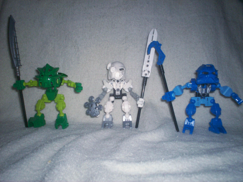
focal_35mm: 36
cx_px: 122
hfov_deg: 51.4
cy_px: 91
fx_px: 253
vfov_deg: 39.7
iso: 140
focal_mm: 6
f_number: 4.5
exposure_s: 1/60
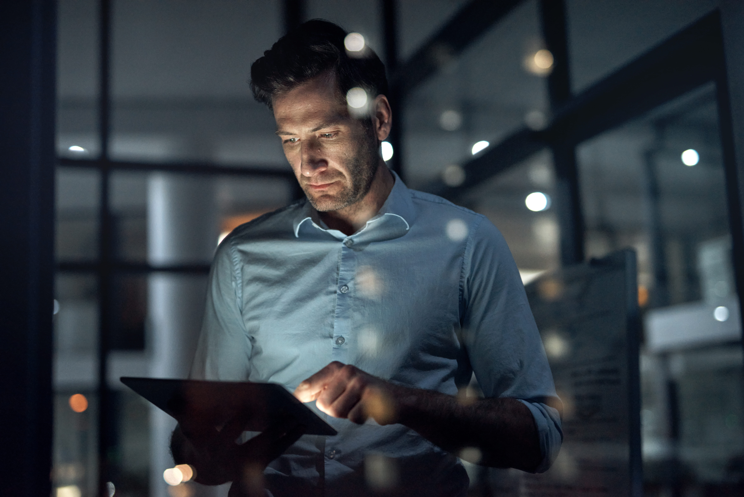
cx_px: 372
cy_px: 248
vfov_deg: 27.0
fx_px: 1034
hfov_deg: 39.6
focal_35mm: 50
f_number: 1.8
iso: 640
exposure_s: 1/160
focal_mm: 50
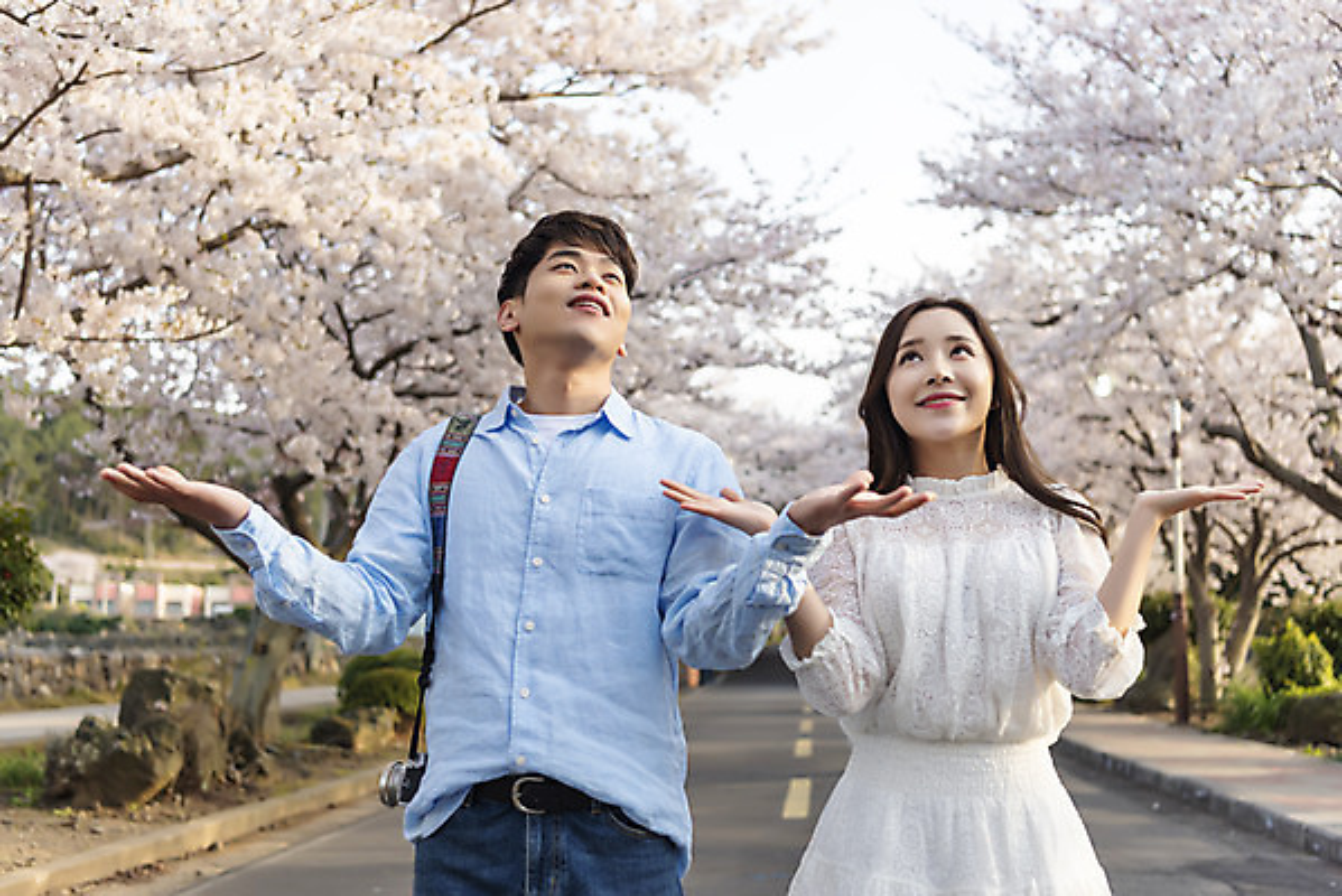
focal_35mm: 40
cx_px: 671
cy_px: 448
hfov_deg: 48.4
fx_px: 1492
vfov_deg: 33.4
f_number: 2.8
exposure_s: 1/640
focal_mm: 40
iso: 100
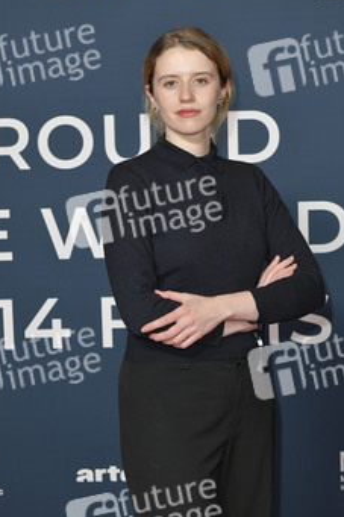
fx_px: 1176
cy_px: 288
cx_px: 188
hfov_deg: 16.6
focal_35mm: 82
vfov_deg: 24.8
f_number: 6.3
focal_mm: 70
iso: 1600
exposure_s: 1/200
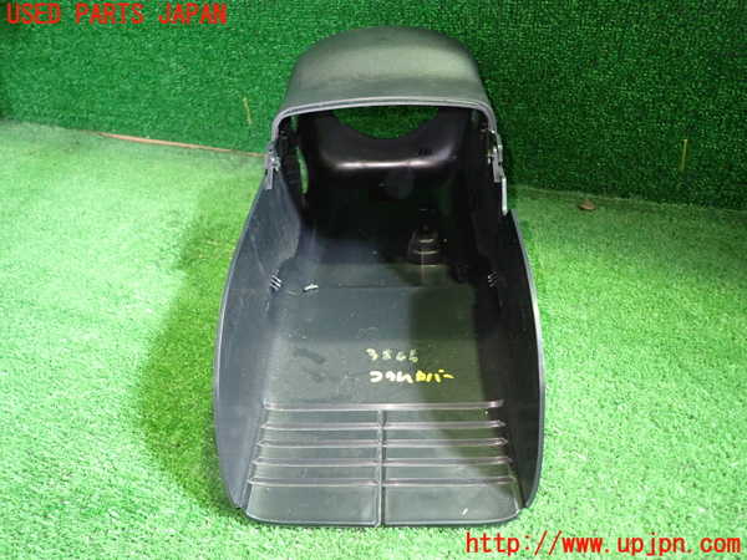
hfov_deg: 69.4
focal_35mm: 25
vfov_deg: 54.9
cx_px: 374
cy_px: 280
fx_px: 539
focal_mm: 4.5
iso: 640
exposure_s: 1/30
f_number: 2
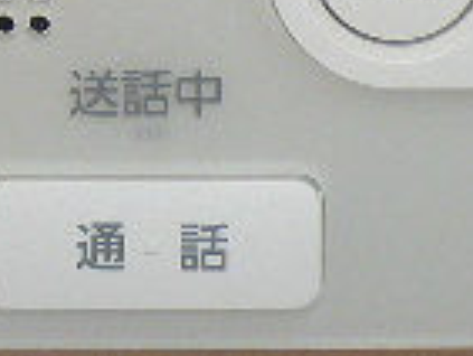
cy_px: -265
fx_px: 2298
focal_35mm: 168
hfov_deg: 11.7
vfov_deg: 8.5
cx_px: 144
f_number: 2.8
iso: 100
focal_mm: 4.6
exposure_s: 1/30
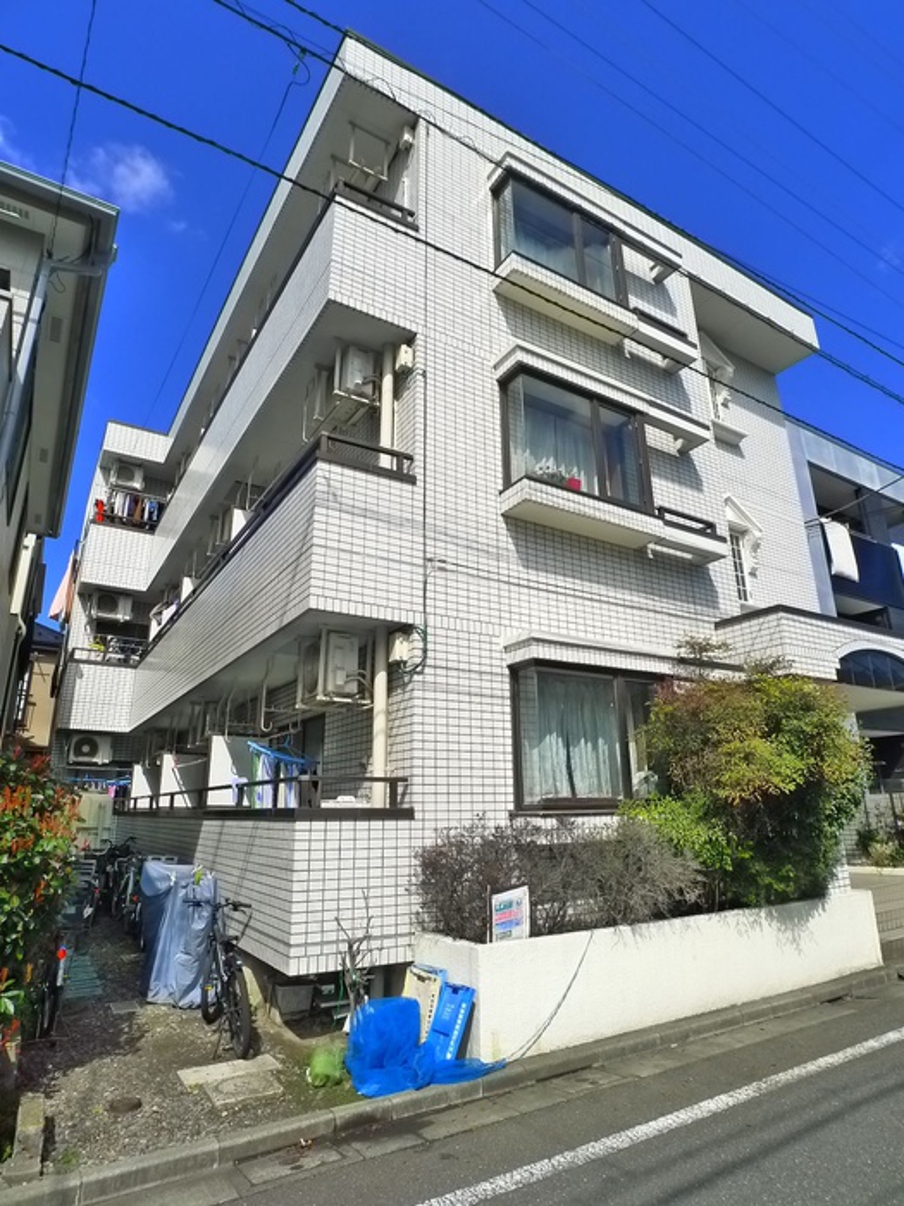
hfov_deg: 56.8
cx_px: 452
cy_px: 603
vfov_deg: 71.6
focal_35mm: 24
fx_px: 836
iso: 400
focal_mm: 5.1
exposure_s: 1/1000
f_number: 4
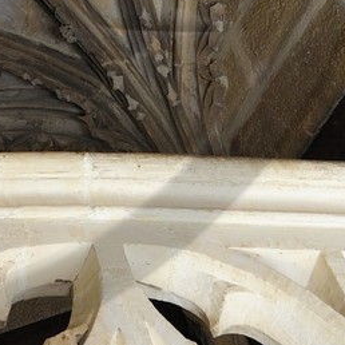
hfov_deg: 16.0
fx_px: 1128
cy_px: -186
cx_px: -167
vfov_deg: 15.9
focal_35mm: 100
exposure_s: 1/50
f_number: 5.6
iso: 800
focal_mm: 19
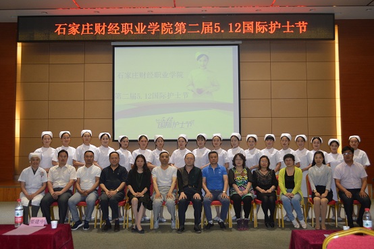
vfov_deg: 36.8
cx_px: 187
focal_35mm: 36
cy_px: 124
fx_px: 374
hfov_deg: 53.2
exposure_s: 1/60
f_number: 4
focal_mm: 24
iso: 640
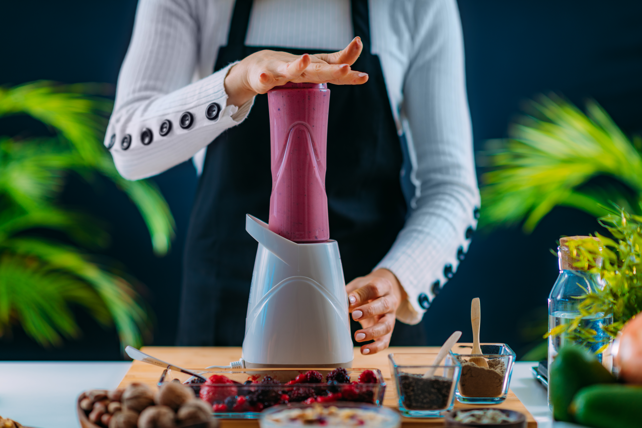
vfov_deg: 16.1
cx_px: 321
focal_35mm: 85
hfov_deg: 23.9
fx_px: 1516
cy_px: 214
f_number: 2.2
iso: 64
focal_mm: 85
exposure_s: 1/160
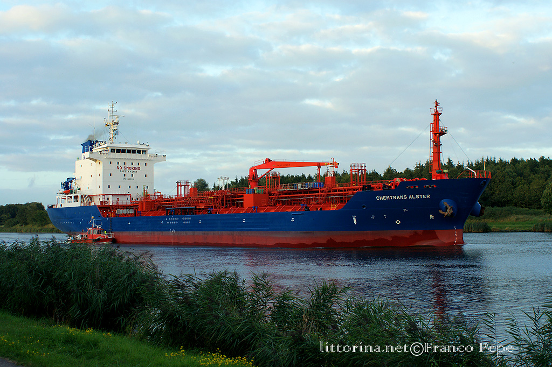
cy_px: 184
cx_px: 276
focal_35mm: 52
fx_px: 805
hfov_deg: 37.9
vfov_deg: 25.7
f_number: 4
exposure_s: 1/250
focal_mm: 35
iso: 200
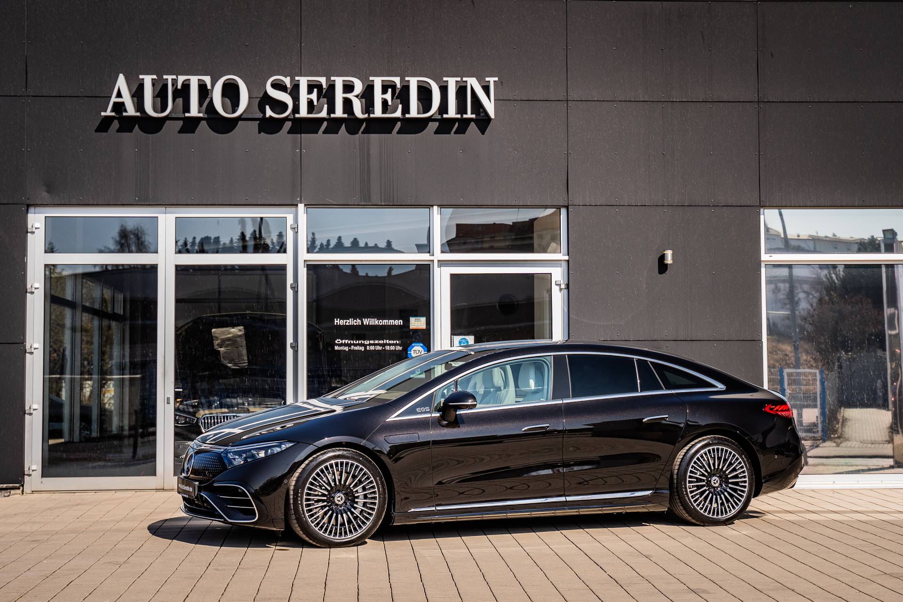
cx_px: 452
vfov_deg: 28.1
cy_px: 301
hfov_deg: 41.1
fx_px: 1204
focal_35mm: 48
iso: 250
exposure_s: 1/400
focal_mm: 48
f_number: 4
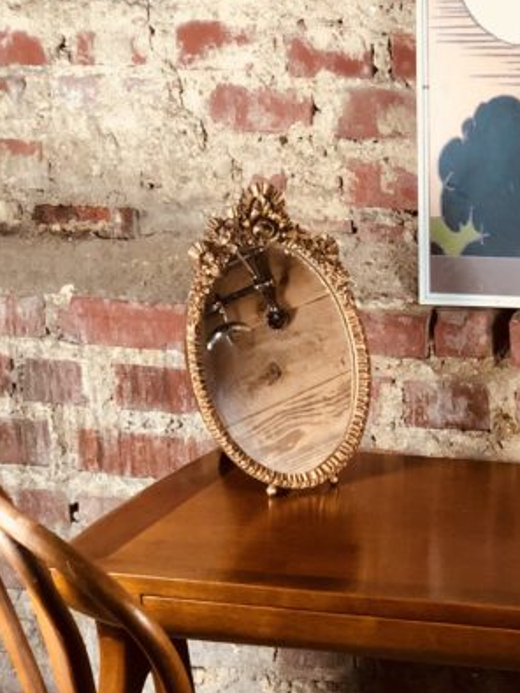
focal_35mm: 135
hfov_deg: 10.9
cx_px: 497
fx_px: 2701
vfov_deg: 14.5
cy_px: 540
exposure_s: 1/33
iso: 100
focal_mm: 6
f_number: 2.4
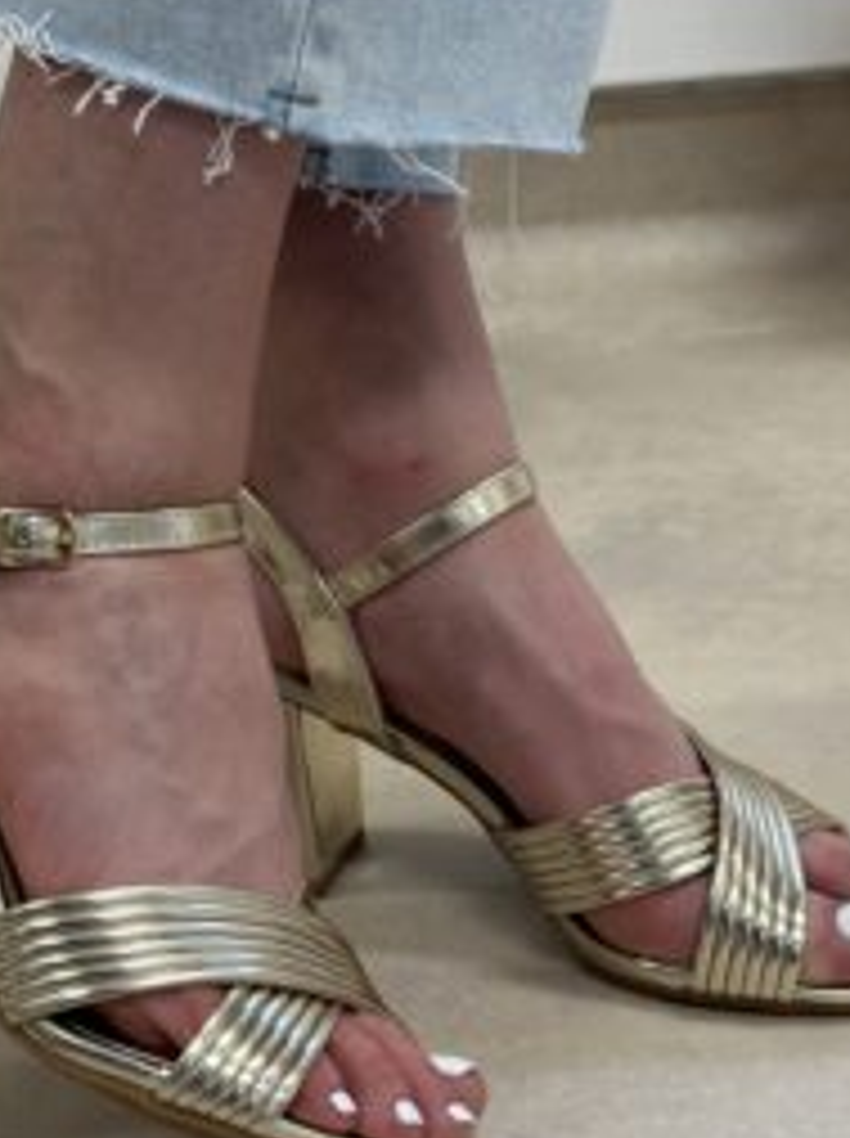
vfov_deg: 25.7
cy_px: 621
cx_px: 301
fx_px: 2495
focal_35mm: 76
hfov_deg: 19.3
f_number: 1.78
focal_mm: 6.86
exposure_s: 1/100
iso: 160
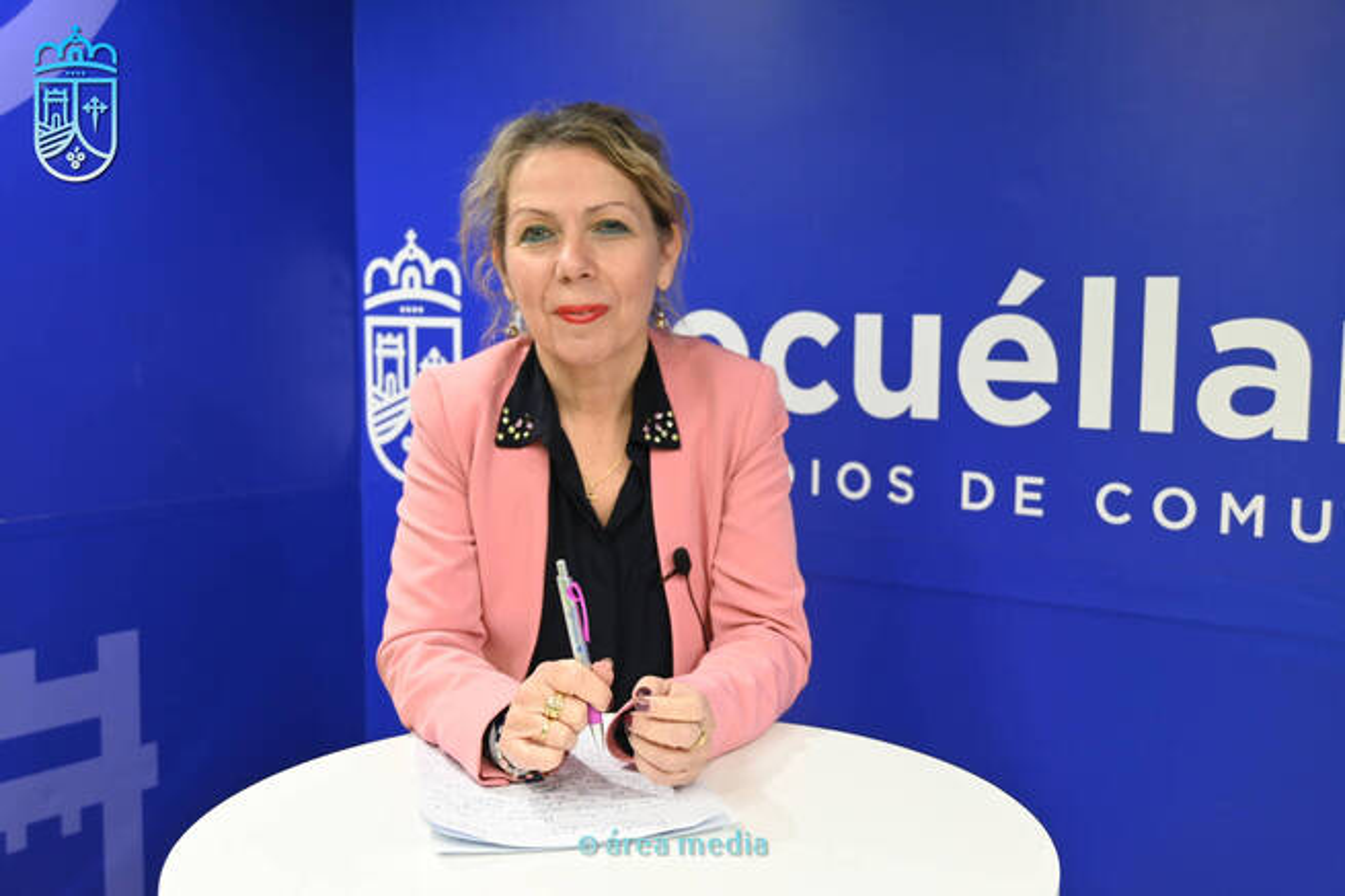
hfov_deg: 50.4
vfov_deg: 34.8
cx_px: 672
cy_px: 448
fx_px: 1428
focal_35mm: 38
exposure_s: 1/125
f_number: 3.8
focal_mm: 25.5
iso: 800
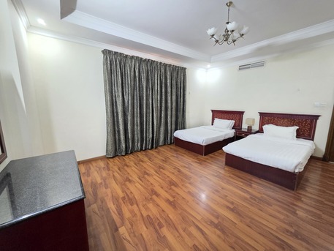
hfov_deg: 106.2
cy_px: 126
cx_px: 167
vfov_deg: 89.9
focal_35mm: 13
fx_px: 125
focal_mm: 2.2
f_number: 1.9
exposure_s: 1/25
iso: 1250
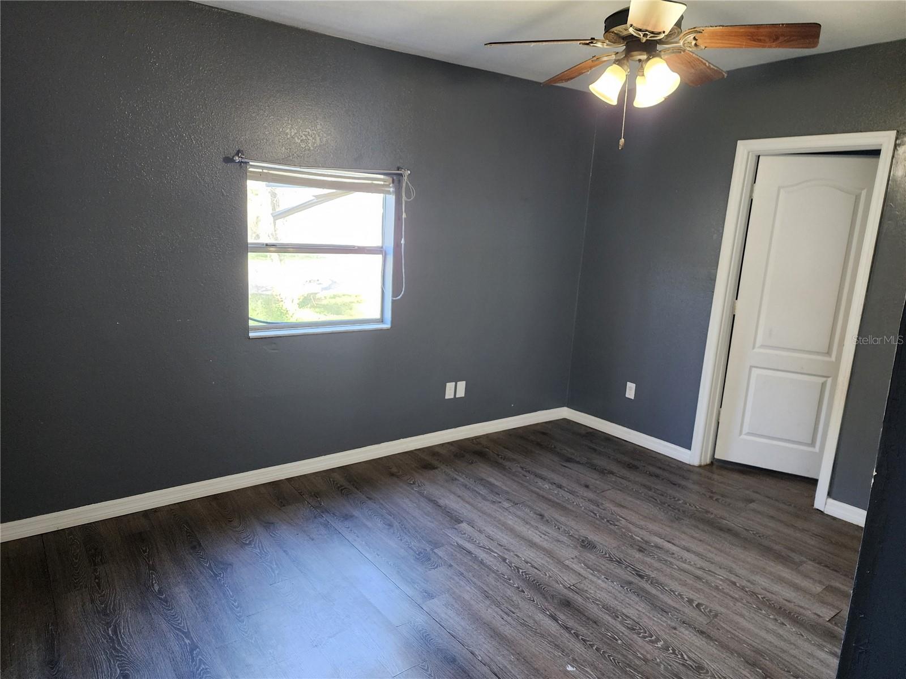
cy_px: 340
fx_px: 602
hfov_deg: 73.9
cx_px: 453
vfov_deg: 58.9
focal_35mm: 23
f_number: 1.8
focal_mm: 6.4
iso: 500
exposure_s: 1/120
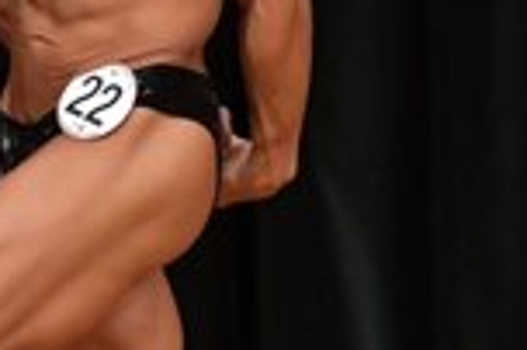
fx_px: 22402
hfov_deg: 1.3
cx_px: 106
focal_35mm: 1532
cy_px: 118
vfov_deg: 0.9
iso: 5000
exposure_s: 1/400
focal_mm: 200
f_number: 5.6
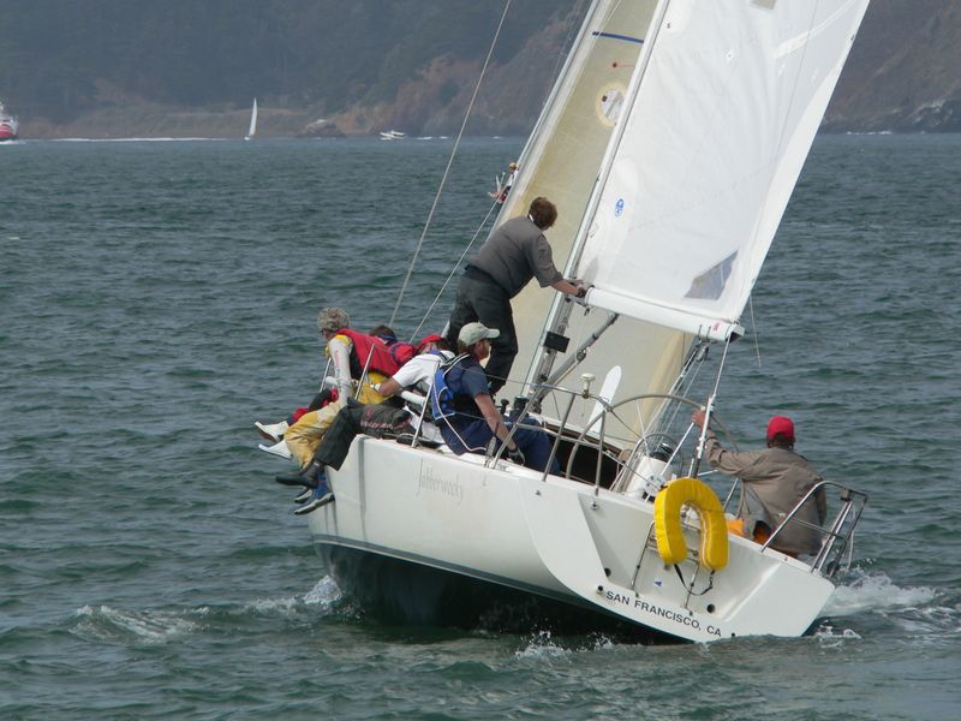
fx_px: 11993
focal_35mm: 432
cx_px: 480
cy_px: 360
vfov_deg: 3.4
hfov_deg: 4.6
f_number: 5.6
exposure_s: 1/640
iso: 80
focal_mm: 72
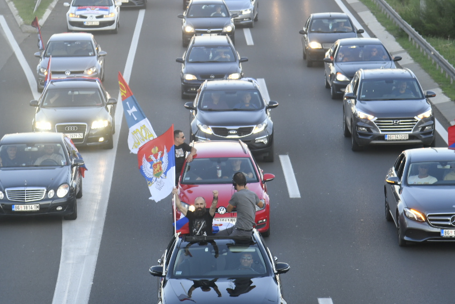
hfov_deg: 9.8
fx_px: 2654
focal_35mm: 210
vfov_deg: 6.5
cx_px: 211
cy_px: 83
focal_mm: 110
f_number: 4
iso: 400
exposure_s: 1/250
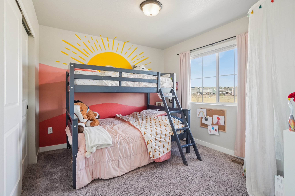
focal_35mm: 16
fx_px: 135
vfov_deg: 72.0
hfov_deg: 95.0
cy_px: 98
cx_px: 148
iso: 400
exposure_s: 1/25
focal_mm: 11
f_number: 8
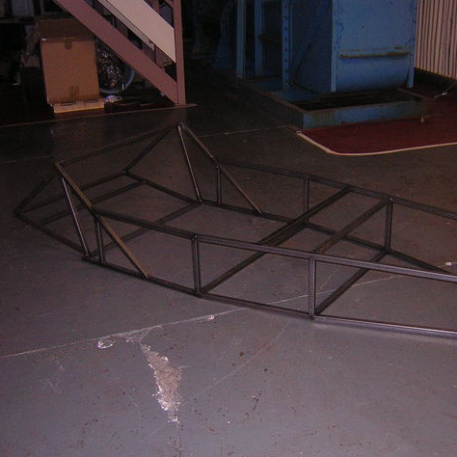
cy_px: 228
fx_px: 642
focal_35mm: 43
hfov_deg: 39.0
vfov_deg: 39.2
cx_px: 281
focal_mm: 4.7
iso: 400
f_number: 2.6
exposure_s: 1/60.1
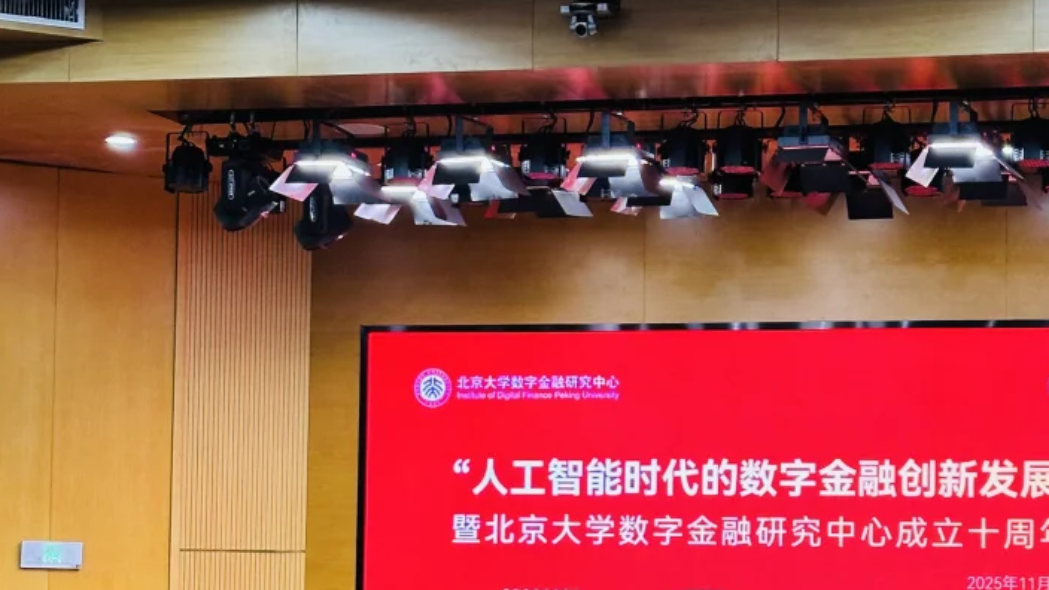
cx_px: 748
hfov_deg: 19.9
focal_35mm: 107
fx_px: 2976
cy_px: 417
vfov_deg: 11.3
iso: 100
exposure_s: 1/60
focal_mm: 6.86
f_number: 1.78
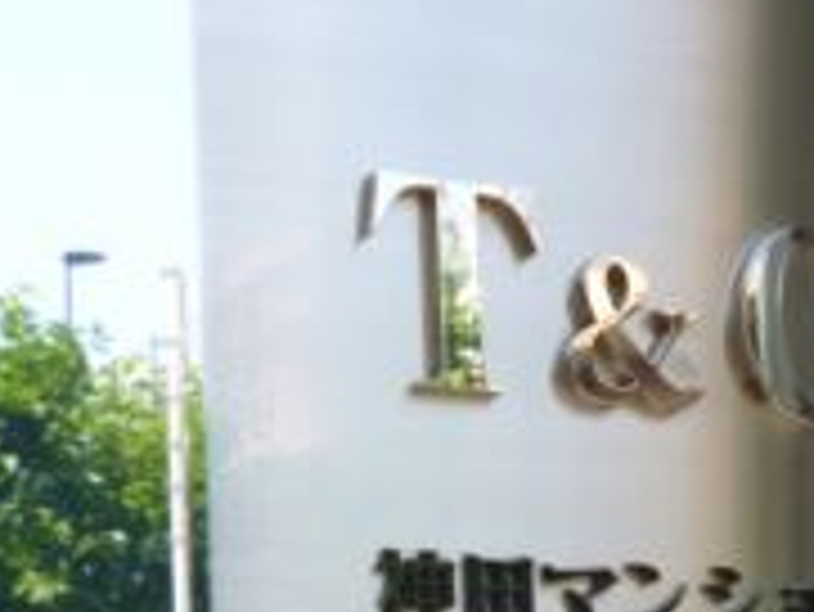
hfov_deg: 19.4
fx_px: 2330
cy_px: 864
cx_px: 742
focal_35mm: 99
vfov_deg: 14.2
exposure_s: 1/200
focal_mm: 5
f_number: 3.1
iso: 100
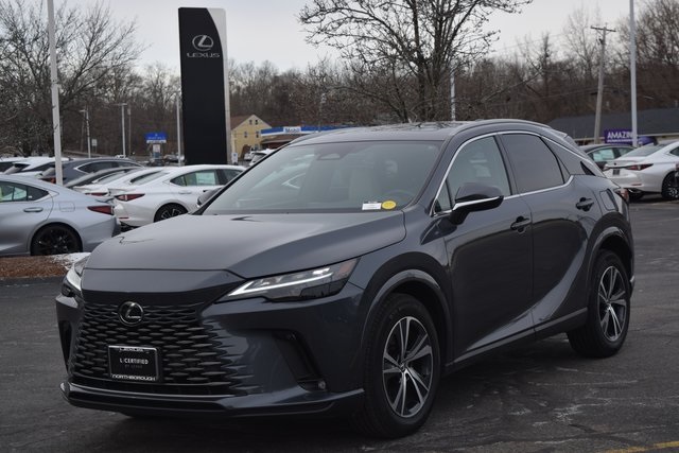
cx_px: 340
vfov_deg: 18.9
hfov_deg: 28.1
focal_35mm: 72
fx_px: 1358
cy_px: 226
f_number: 5.3
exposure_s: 1/1000
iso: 400
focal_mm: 48
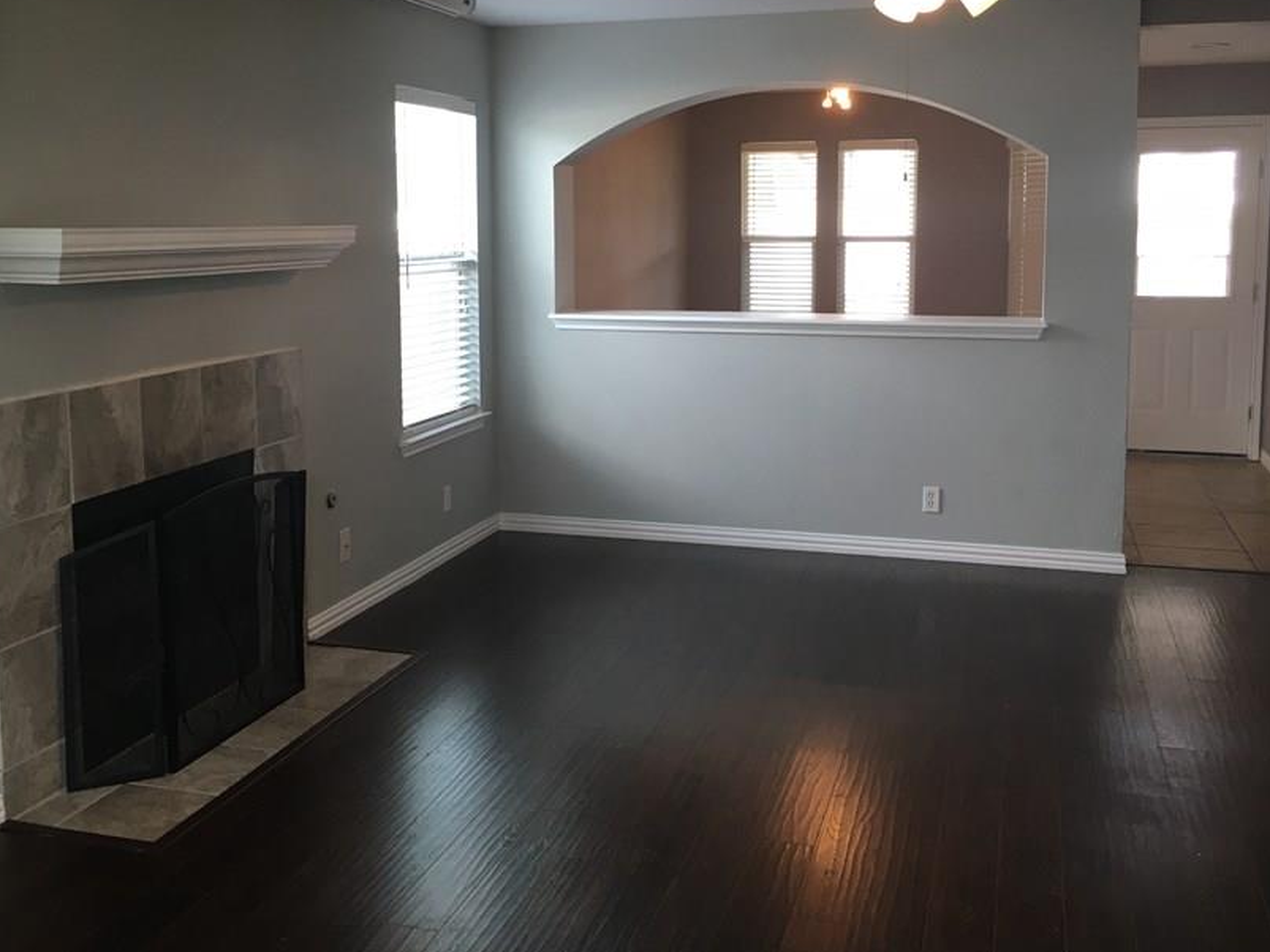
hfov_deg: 50.1
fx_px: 1357
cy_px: 356
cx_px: 593
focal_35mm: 37
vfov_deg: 38.4
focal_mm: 4.15
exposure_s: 1/30
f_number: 2.2
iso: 50
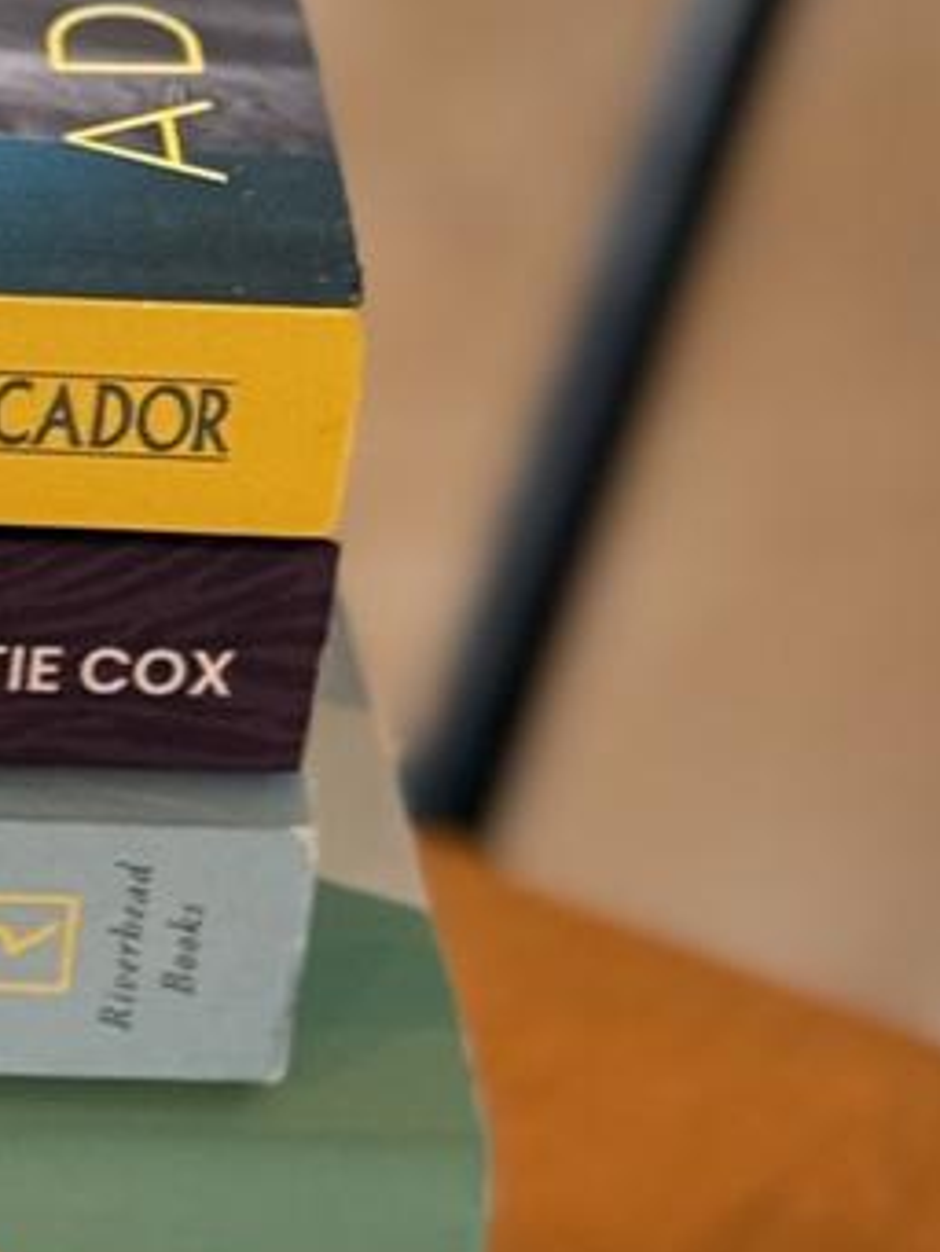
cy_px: 929
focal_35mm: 225
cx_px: -944
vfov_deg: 8.8
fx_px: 8141
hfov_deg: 6.4
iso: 125
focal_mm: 6.76
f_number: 1.78
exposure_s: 1/60
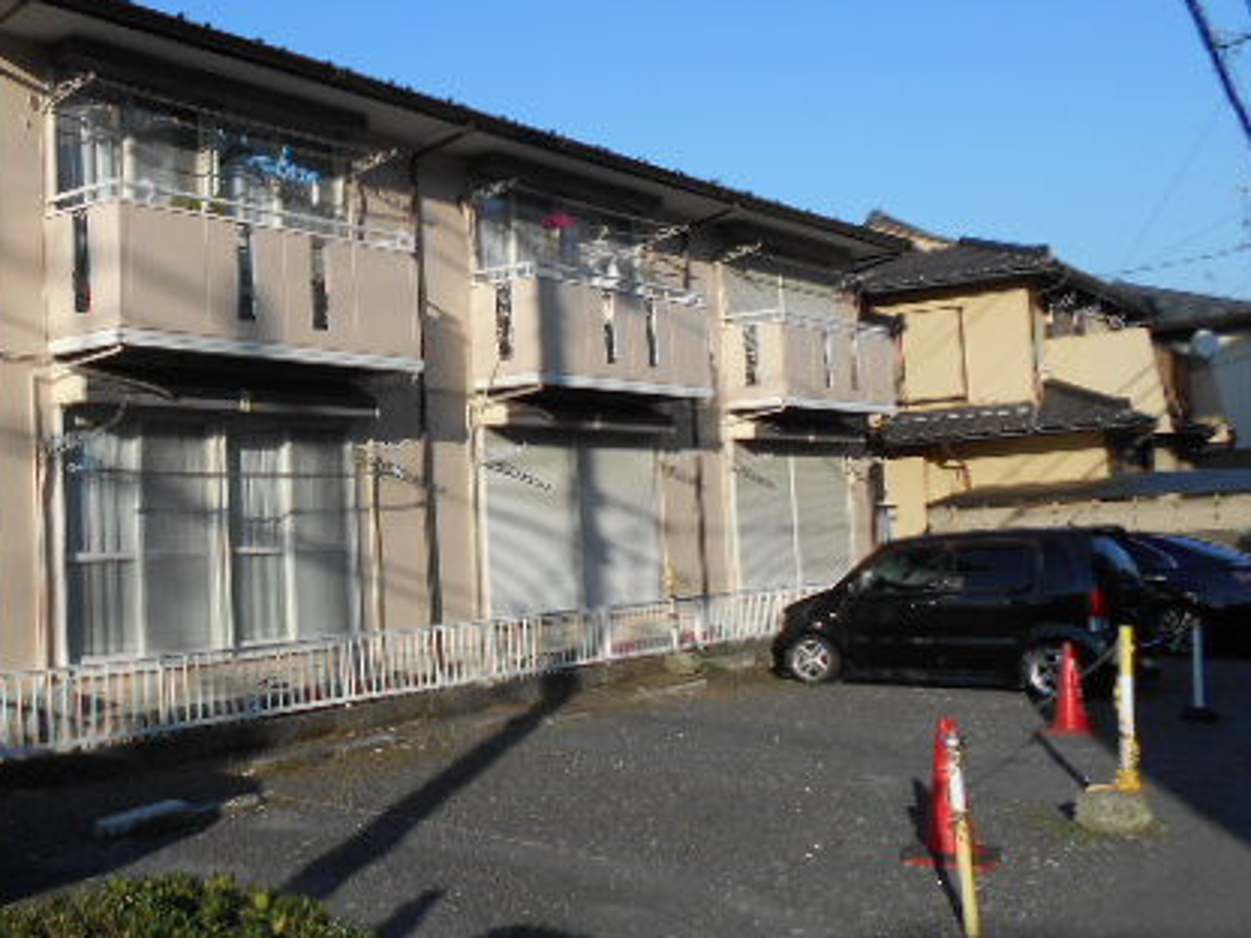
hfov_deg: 45.0
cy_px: 436
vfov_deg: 35.9
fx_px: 1446
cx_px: 298
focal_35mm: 40
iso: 80
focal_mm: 4.6
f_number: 3.2
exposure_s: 1/1000
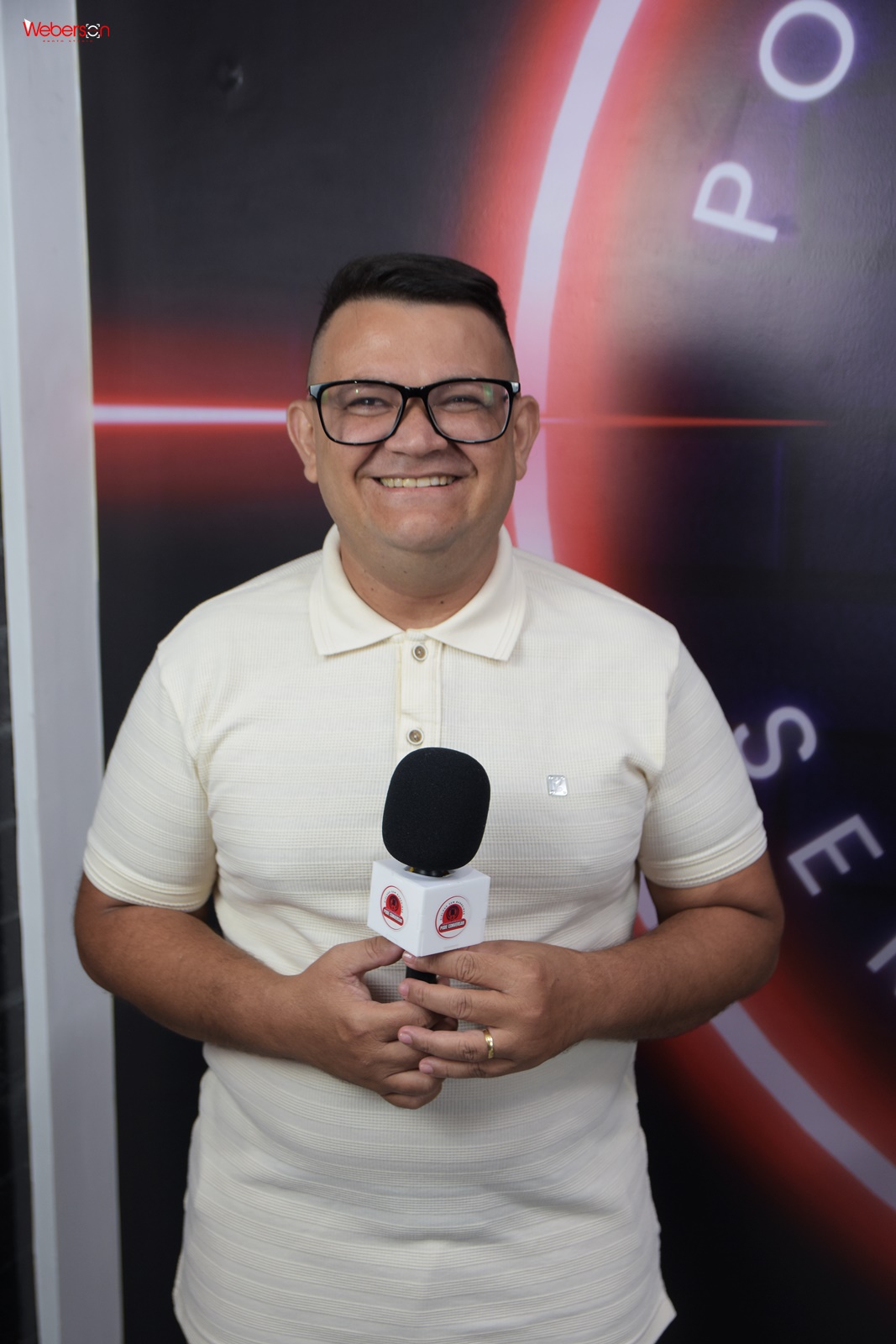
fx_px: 1791
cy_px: 672
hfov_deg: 28.1
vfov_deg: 41.1
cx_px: 448
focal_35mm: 48
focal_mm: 32
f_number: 3.5
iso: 400
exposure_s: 1/160
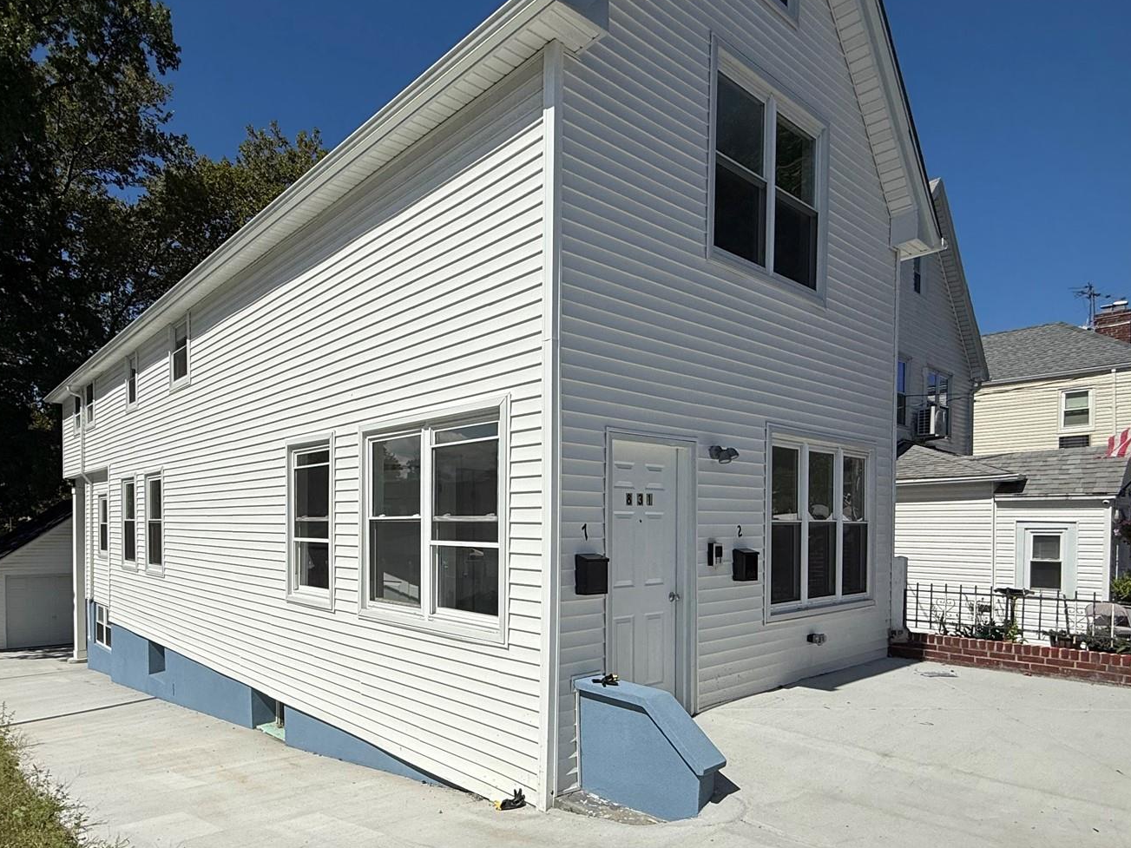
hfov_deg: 75.5
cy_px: 543
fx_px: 719
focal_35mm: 22
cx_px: 448
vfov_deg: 60.1
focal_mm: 2.22
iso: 40
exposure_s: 1/7634
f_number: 2.2
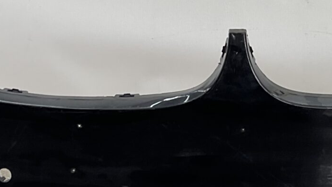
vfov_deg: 10.4
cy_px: 6
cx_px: 249
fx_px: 1021
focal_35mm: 116
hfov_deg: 18.4
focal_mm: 3
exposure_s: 1/118
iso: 16
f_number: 1.8
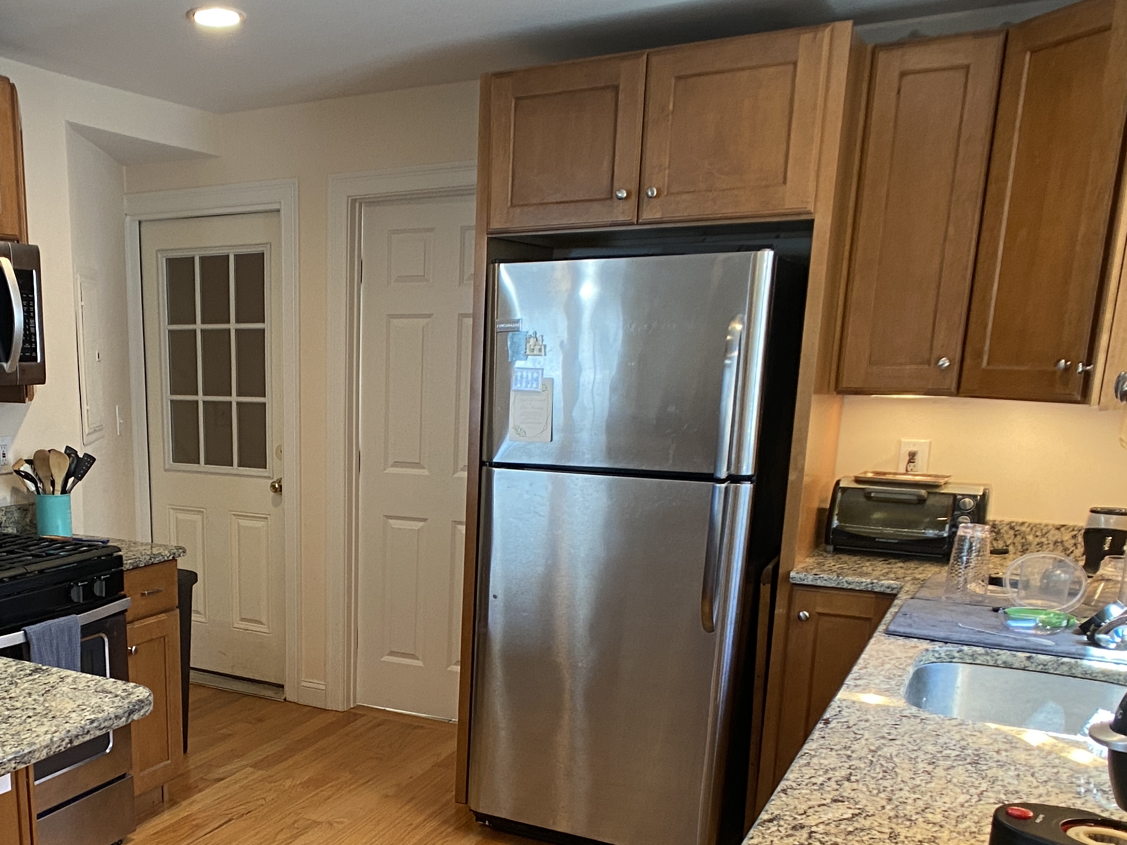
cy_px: 611
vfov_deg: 27.2
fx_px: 1725
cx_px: 295
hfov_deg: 35.4
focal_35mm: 53
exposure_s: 1/60
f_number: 1.8
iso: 100
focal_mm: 4.25
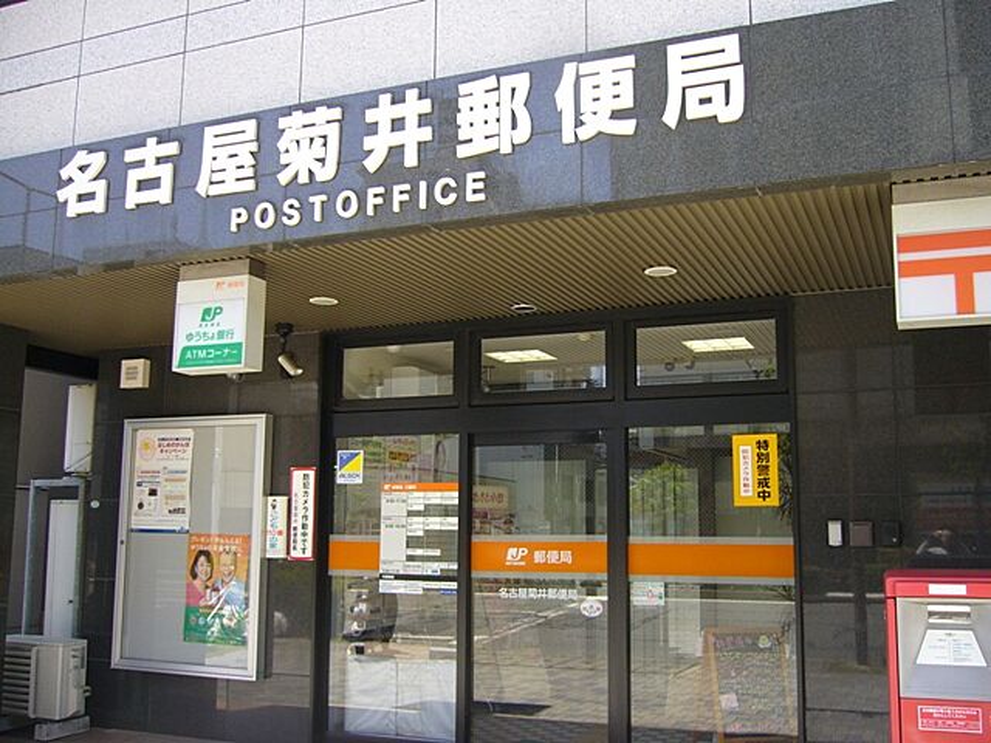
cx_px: 496
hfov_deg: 52.6
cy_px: 372
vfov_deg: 40.7
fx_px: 1002
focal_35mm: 35
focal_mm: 5.8
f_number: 2.8
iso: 80
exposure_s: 1/160
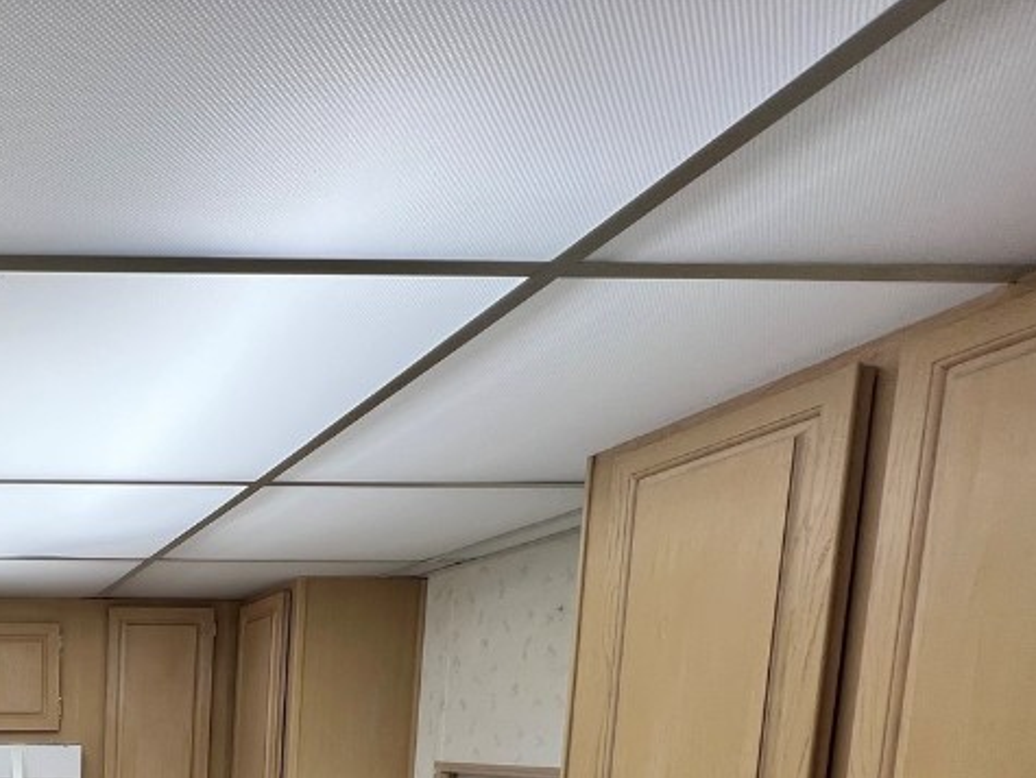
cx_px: -61
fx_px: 839
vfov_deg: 41.2
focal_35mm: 28
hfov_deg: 48.4
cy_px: 830
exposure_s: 1/120
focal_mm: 1.57
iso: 40
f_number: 1.8
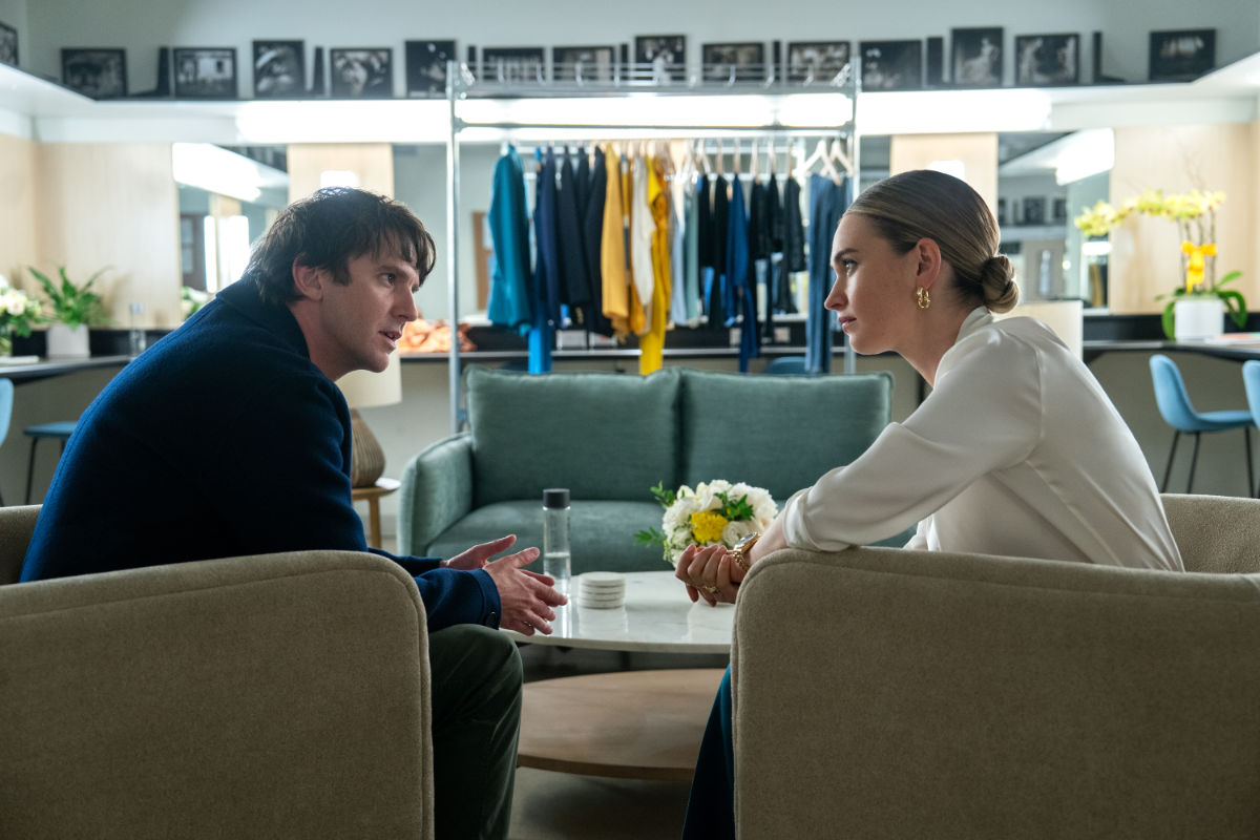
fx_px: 1435
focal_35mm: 41
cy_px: 420
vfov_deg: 32.6
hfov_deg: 47.4
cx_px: 630
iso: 1600
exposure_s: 1/200
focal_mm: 41
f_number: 3.2
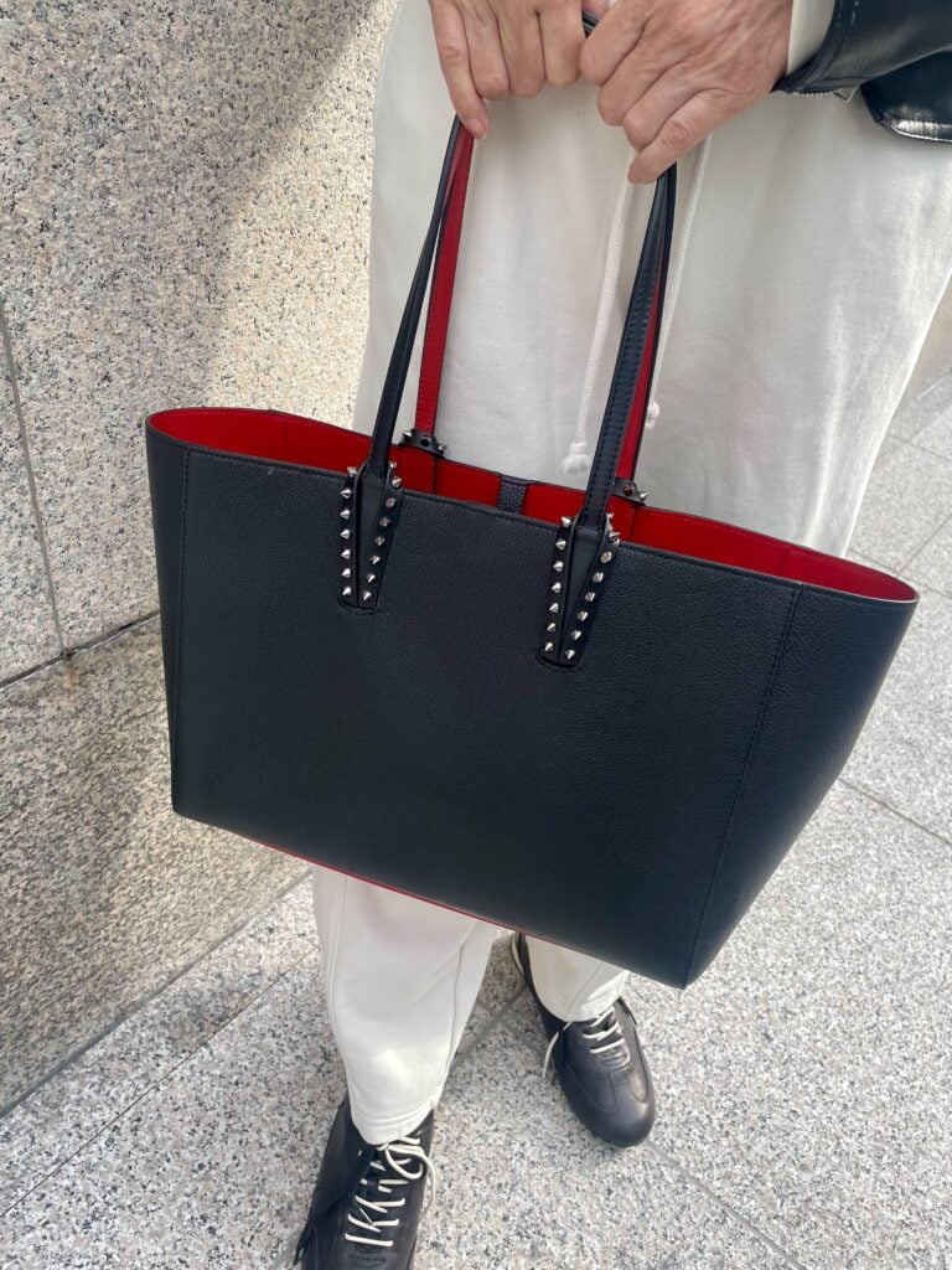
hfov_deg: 53.1
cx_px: 476
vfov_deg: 67.3
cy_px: 635
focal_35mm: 26
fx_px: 953
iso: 32
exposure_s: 1/720
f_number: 1.6
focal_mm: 4.2
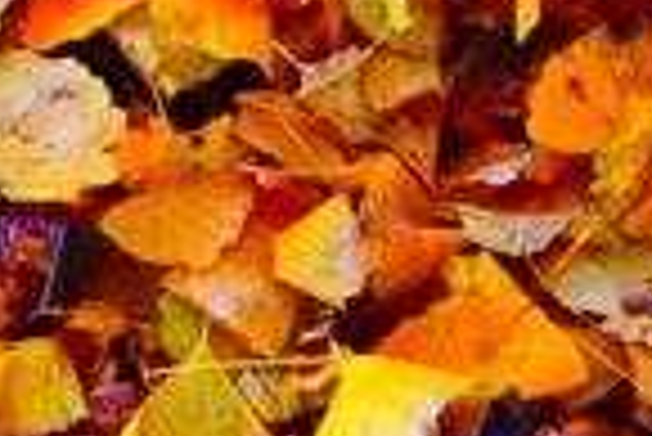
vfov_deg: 6.7
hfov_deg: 10.2
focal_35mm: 190
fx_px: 3444
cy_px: 1214
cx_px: 1147
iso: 800
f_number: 5.6
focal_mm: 18
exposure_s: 1/125
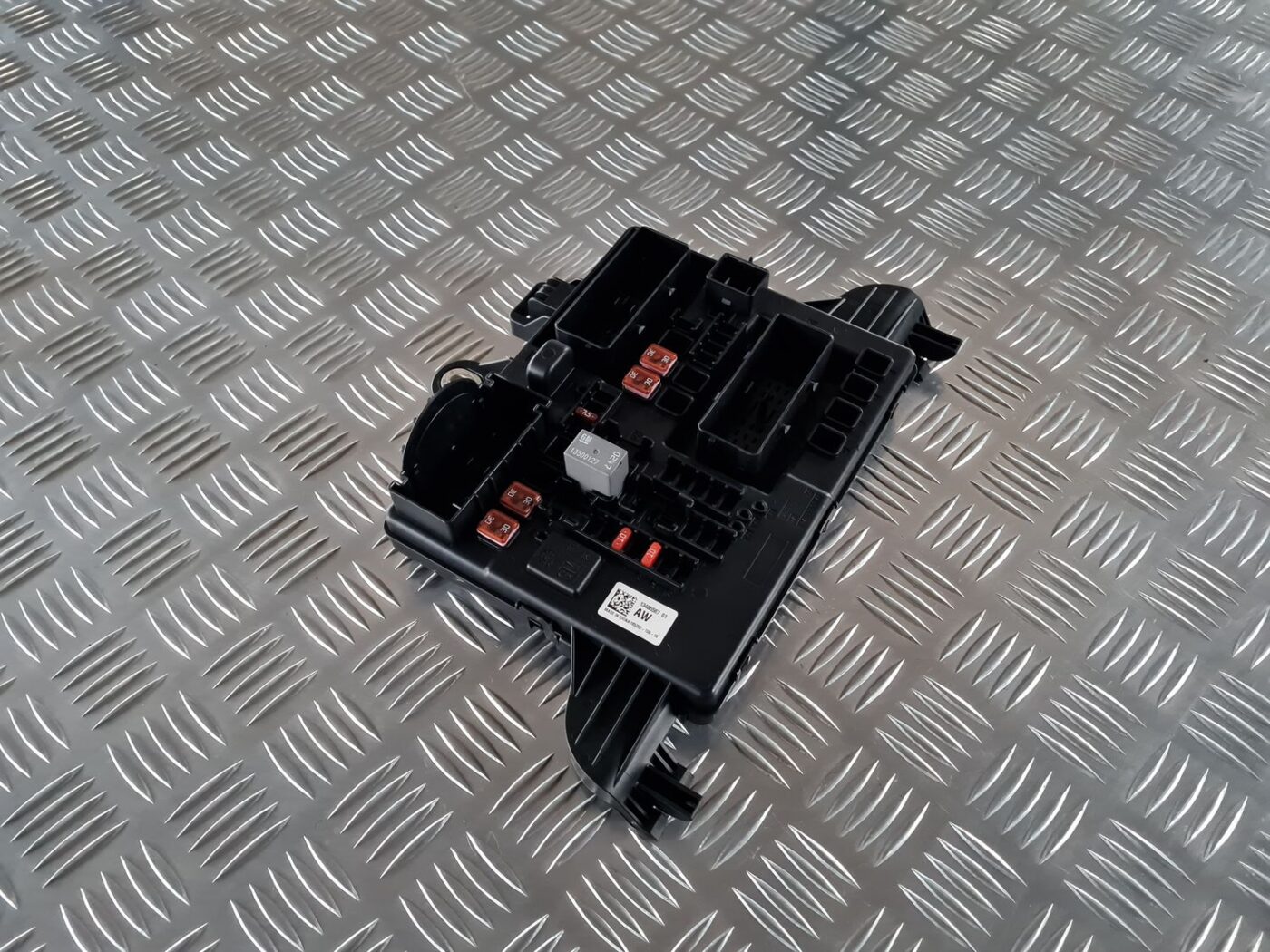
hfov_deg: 67.3
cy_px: 476
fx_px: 954
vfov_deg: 53.1
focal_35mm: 26
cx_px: 635
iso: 1000
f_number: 1.8
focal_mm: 5.4
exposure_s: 1/25
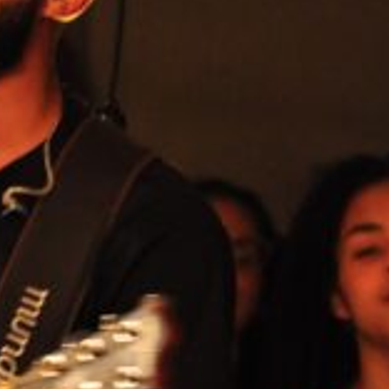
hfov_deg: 2.7
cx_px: -77
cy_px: 339
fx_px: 8367
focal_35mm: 658
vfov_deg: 2.7
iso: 1250
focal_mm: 105
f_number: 5.6
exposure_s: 1/15
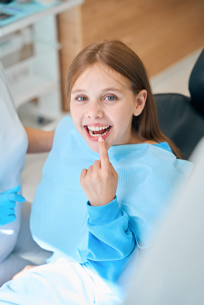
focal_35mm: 65
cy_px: 152
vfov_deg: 31.0
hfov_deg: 20.9
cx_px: 102
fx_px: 552
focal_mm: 65
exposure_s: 1/250
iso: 320
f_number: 2.8
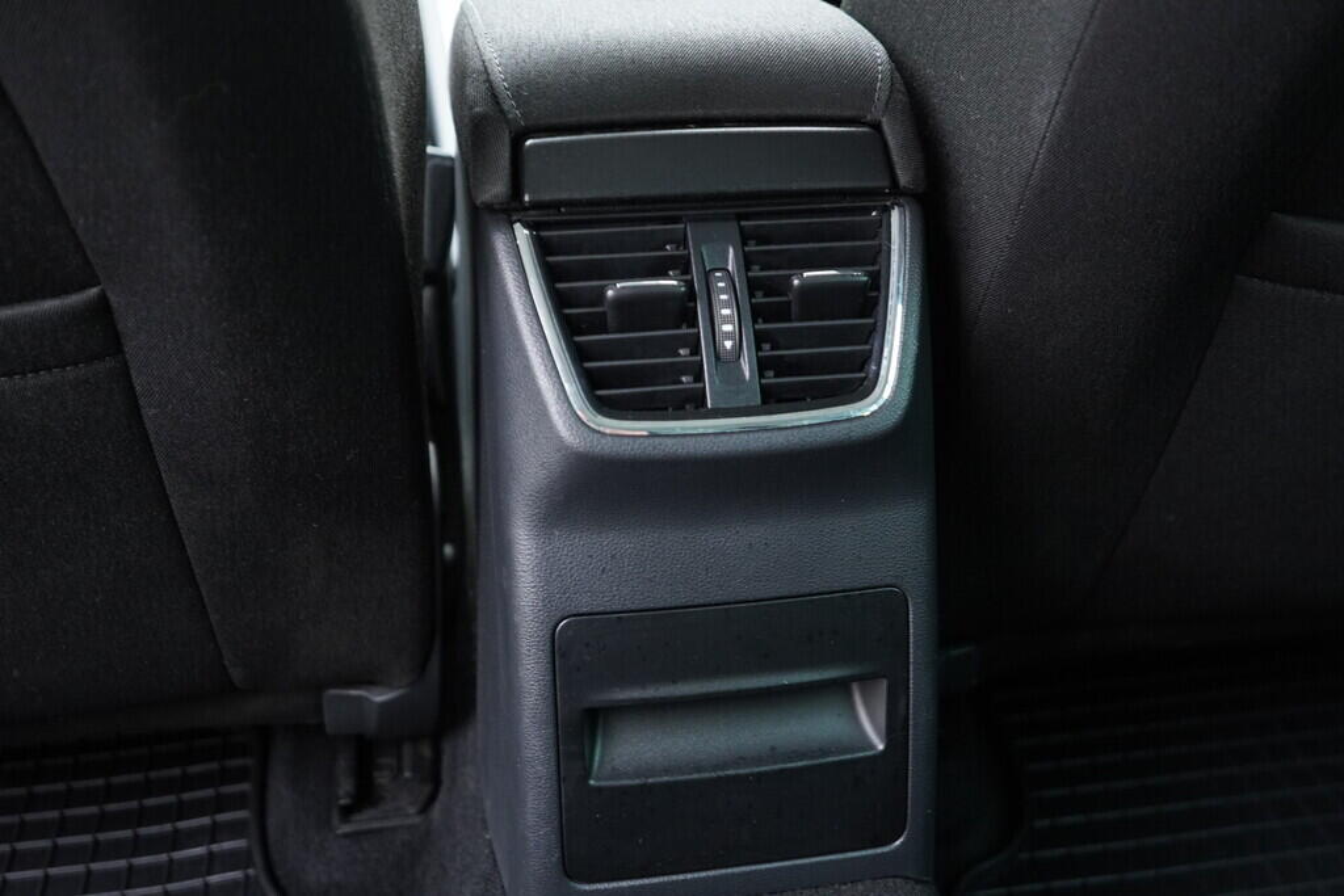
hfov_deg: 53.1
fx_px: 1344
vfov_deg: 36.9
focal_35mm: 36
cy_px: 448
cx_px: 672
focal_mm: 24
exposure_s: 1/40
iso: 1000
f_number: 2.8
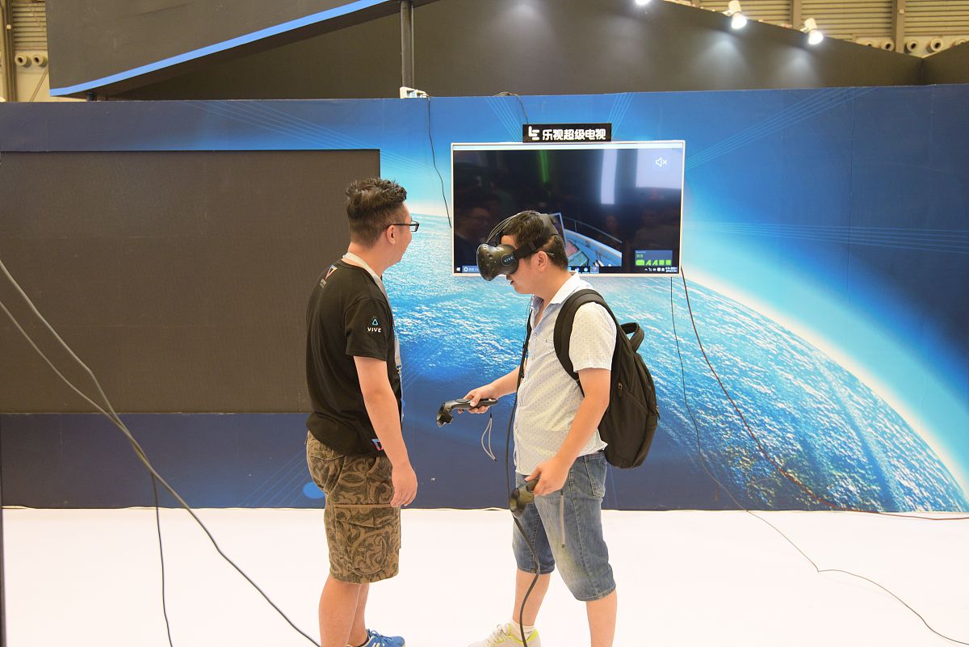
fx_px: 781
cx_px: 484
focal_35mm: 29
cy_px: 324
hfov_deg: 63.6
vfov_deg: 45.0
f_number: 5.6
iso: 1000
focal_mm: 29
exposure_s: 1/80
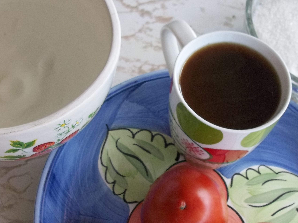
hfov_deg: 31.2
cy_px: 119
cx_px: 135
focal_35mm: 62
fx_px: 534
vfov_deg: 23.6
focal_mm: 5.7
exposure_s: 1/125
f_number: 2.9
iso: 80
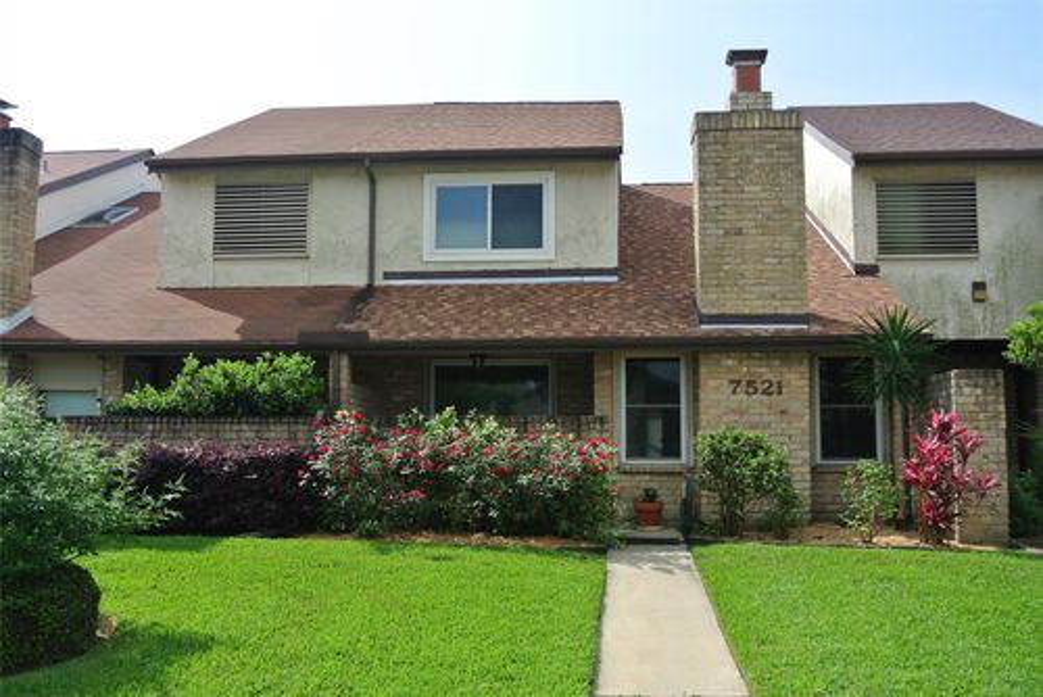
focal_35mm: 37
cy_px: 348
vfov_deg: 36.0
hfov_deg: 51.9
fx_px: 1073
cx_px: 522
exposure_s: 1/640
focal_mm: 14
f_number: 4.5
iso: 100
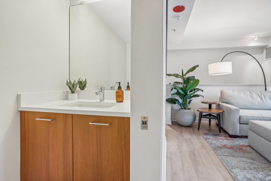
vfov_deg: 70.4
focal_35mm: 17
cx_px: 136
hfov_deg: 93.3
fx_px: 128
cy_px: 90
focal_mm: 17
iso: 400
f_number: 8
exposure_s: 1/5
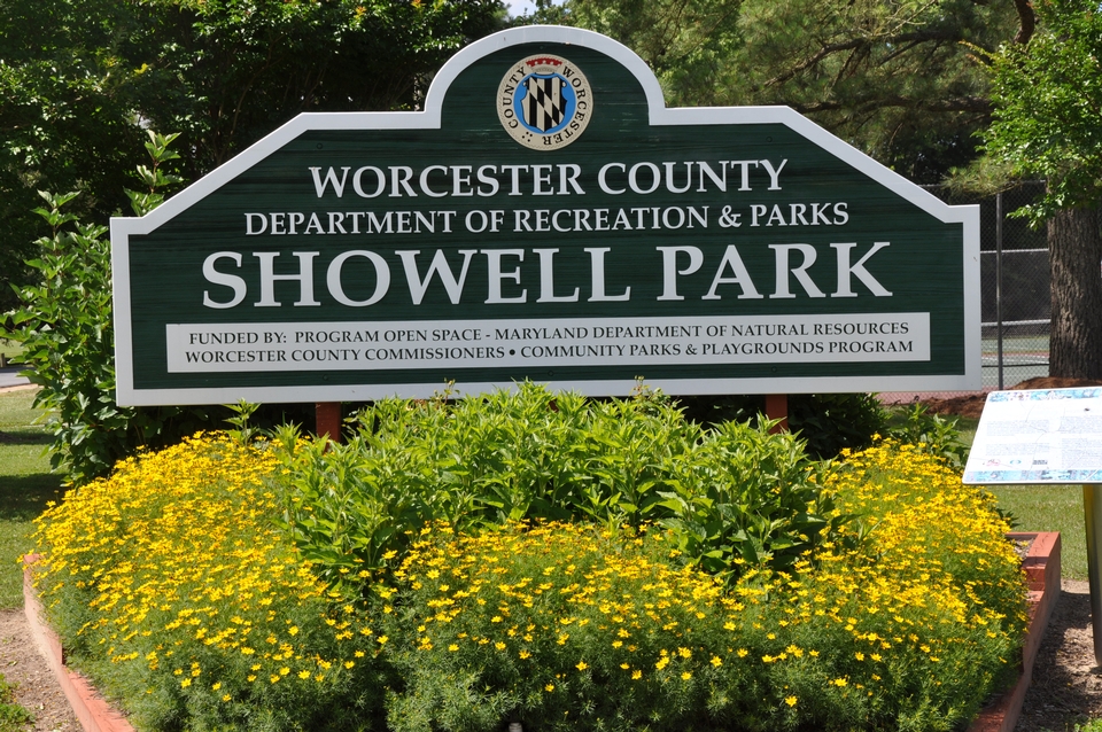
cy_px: 366
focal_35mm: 75
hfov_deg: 27.0
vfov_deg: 18.1
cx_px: 551
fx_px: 2293
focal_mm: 50
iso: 200
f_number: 13
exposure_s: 1/160
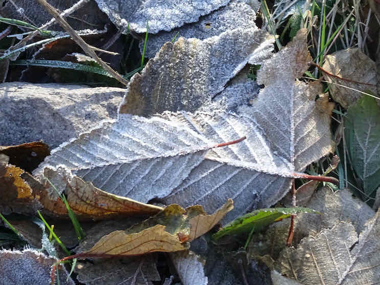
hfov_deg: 15.6
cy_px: 44
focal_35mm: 126
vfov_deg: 11.7
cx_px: 159
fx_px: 1383
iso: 250
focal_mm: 12.42
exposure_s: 1/80
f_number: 5
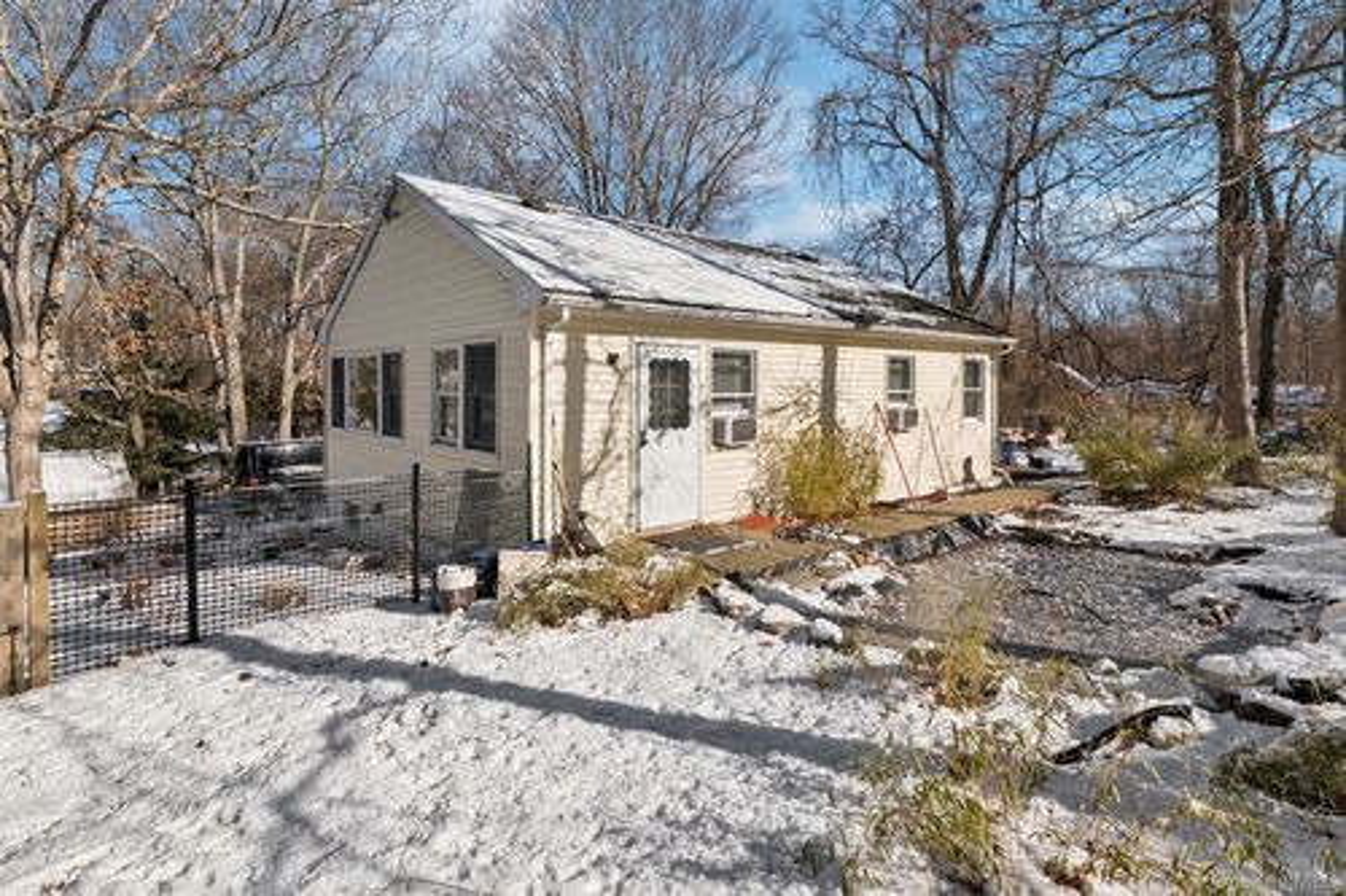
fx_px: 673
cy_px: 448
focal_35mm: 18
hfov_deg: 90.0
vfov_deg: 67.3
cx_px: 673
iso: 500
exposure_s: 1/3200
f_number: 7.1
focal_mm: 18
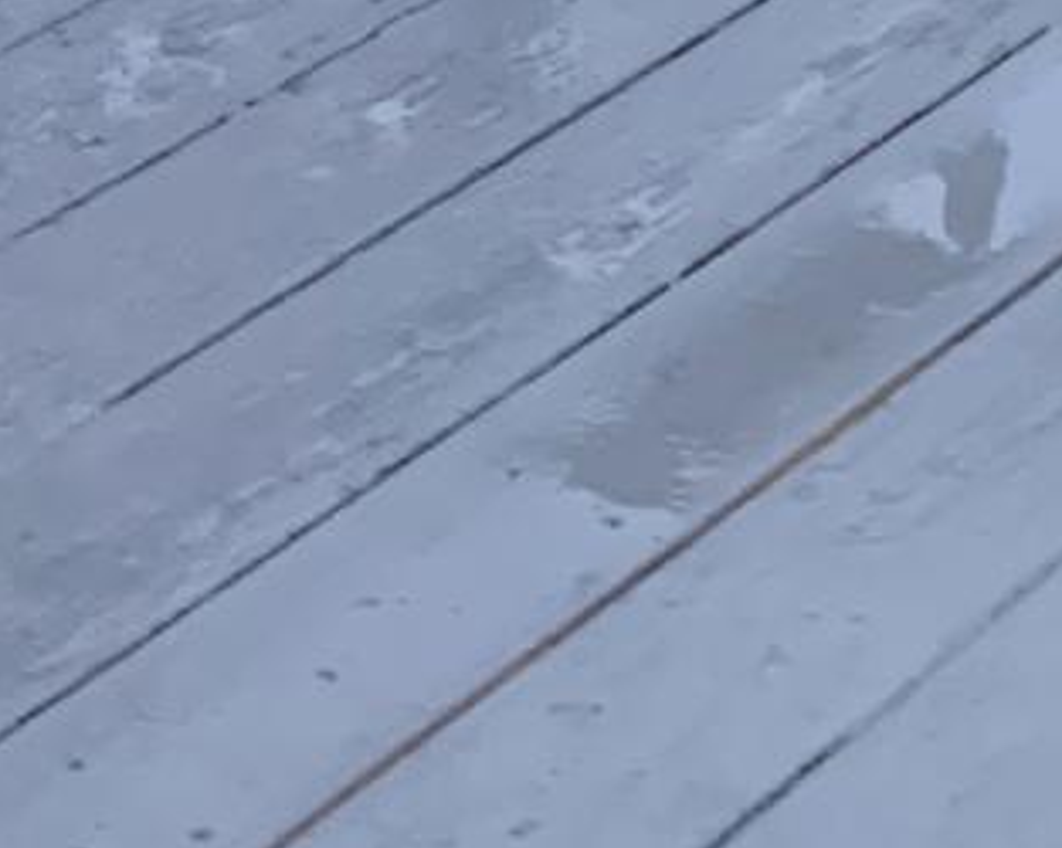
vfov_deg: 8.1
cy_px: -1581
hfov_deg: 11.0
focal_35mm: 166
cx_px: -774
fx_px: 5214
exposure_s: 1/49
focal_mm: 4.25
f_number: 1.8
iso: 400
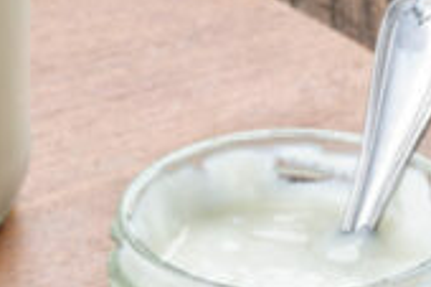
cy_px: 230
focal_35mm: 473
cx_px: 274
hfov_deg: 4.4
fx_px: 5657
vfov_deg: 2.9
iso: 200
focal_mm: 105
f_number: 20
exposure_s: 1/160
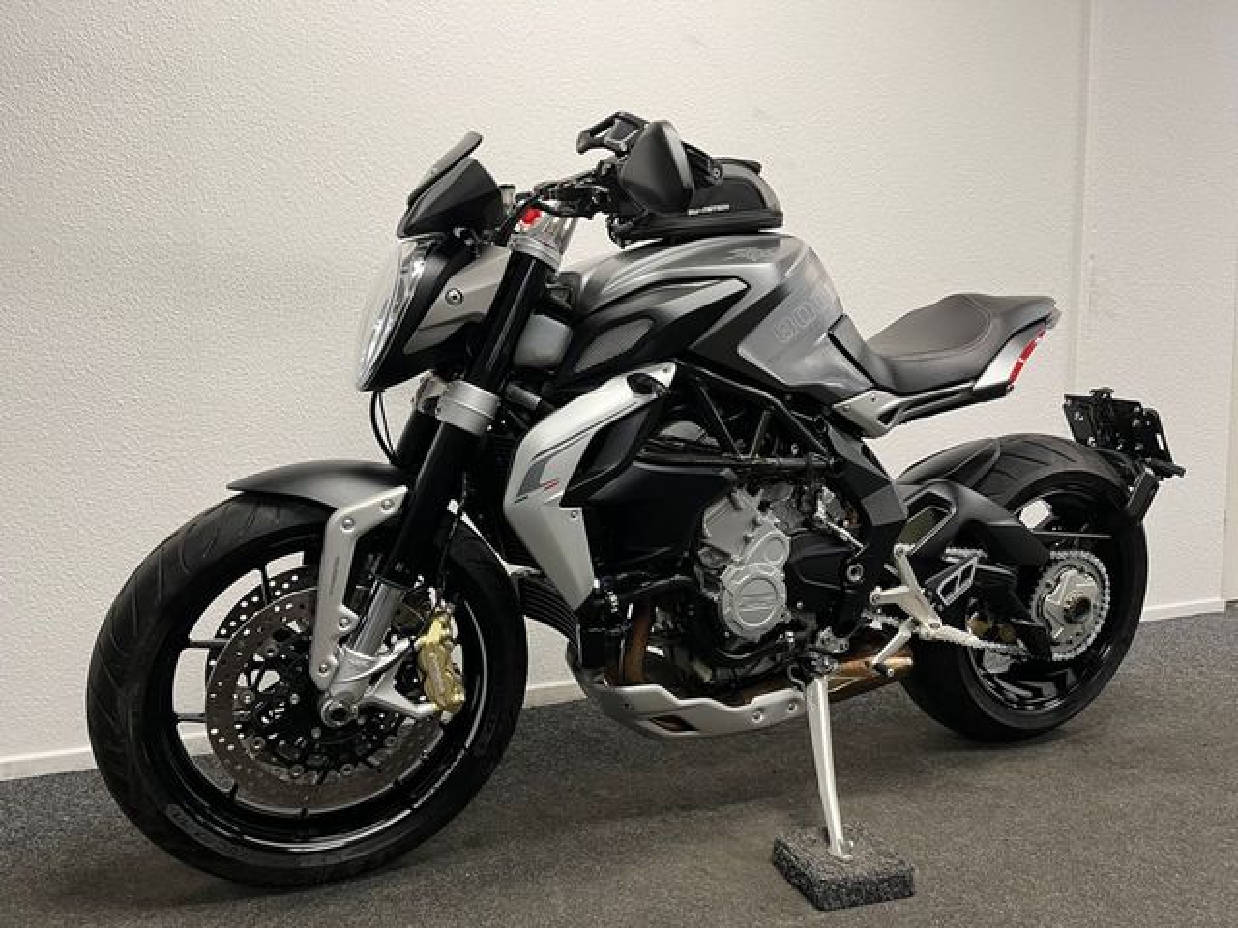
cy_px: 464
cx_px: 619
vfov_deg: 53.1
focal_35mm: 26
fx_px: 930
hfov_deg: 67.3
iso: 100
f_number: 1.6
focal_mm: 5.1
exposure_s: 1/50
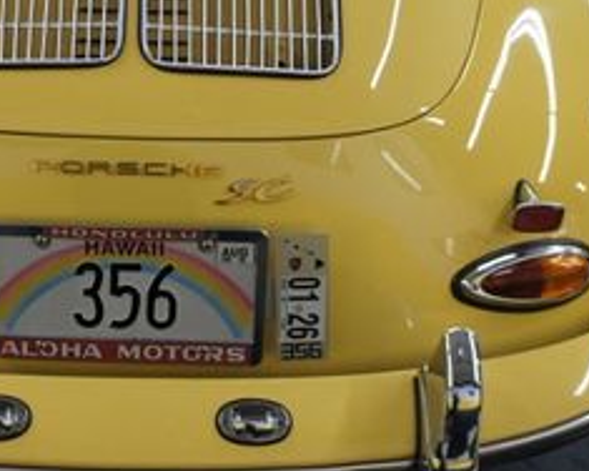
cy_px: 150
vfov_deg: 22.1
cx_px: 140
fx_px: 1203
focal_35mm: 69
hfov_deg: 27.1
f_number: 3.5
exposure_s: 1/30
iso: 200
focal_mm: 18
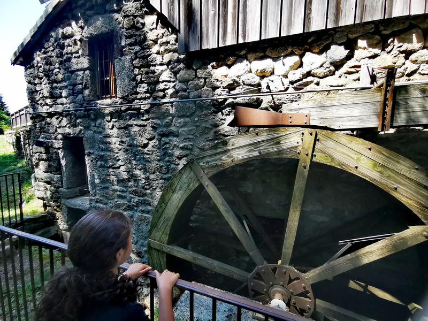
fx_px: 198
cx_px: 214
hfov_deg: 94.5
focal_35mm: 16
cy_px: 160
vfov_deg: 78.1
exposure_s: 1/120
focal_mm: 2.35
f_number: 2.2
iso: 50
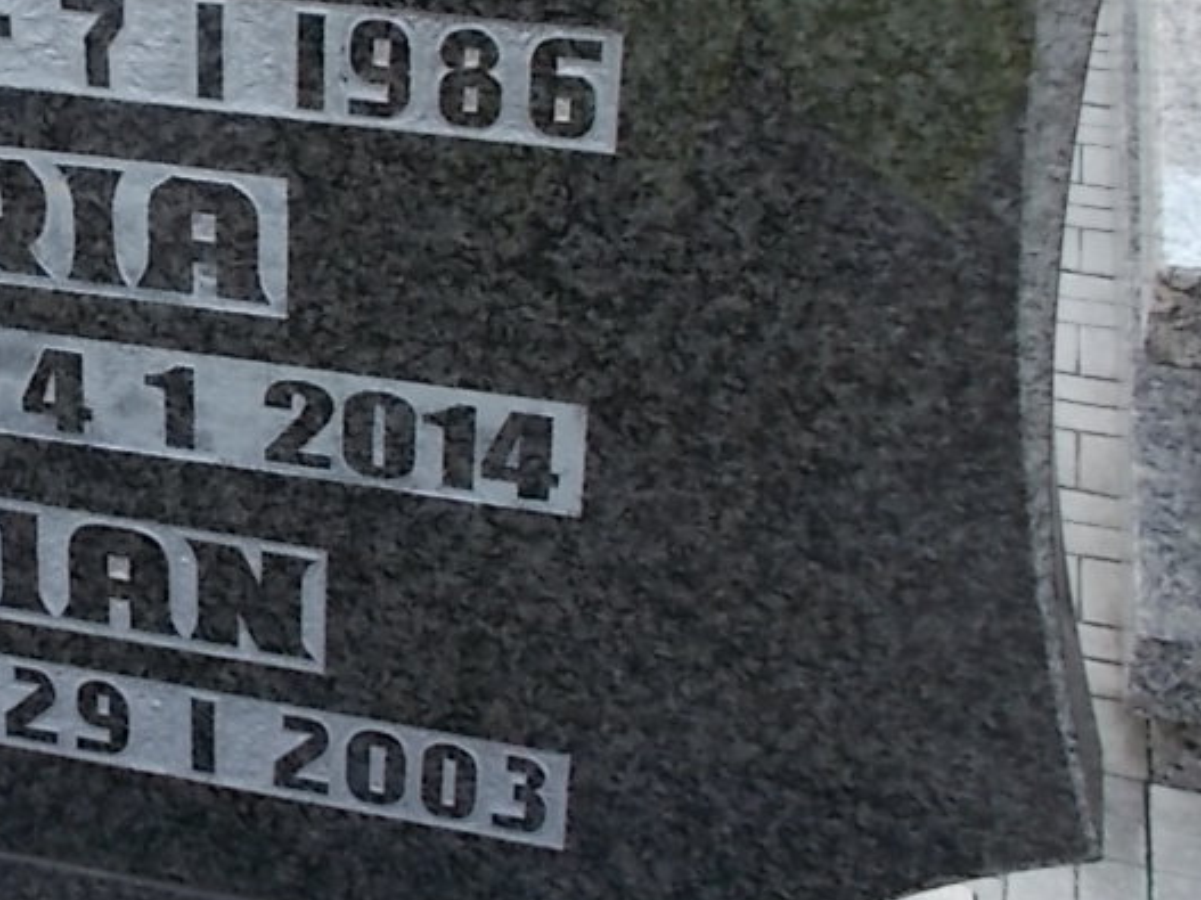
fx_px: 2740
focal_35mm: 79
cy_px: 123
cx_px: -93
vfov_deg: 18.4
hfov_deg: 23.3
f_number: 3.2
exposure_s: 1/320
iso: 80
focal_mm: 4.6
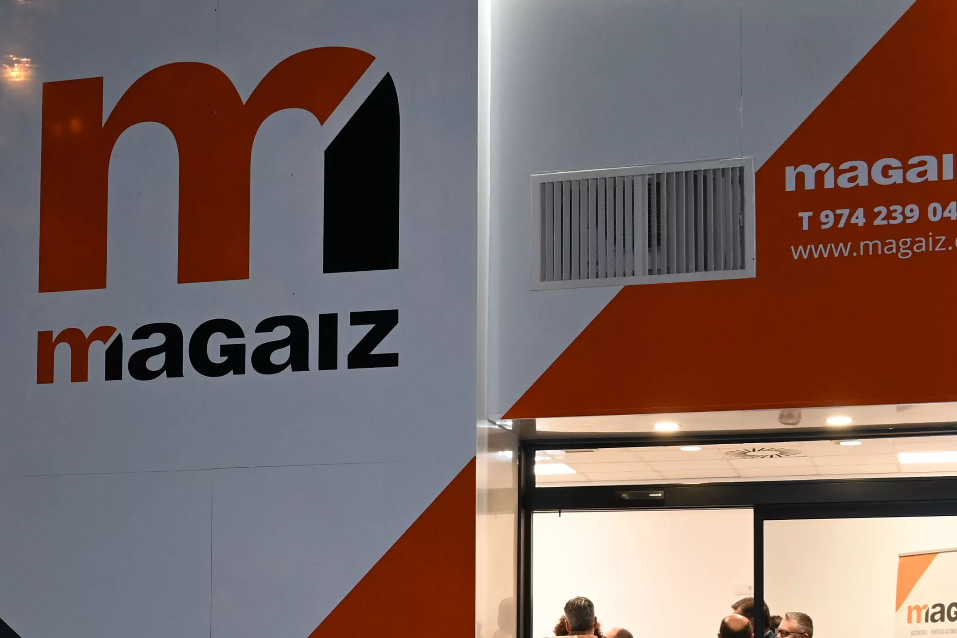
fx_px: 2011
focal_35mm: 76
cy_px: 585
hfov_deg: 26.5
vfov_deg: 17.7
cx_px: 275
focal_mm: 19.5
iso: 800
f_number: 5
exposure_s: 1/60
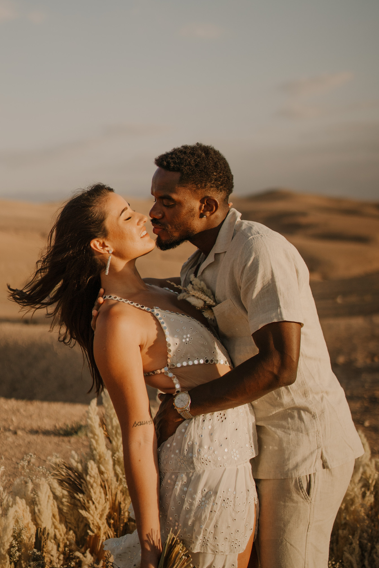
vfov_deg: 49.5
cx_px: 180
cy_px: 277
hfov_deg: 34.2
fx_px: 616
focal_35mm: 39
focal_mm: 35
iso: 50
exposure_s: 1/6400
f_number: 1.4
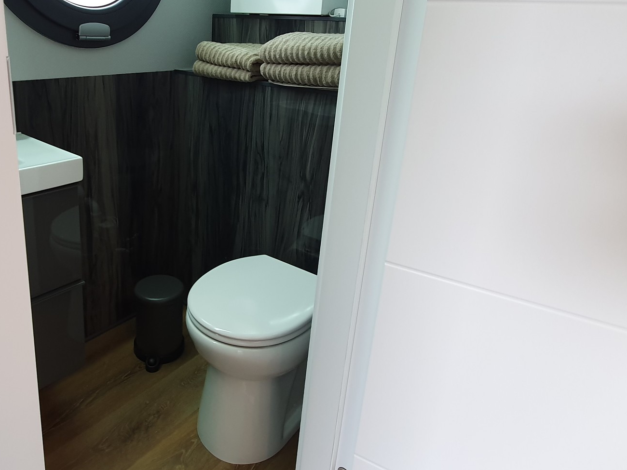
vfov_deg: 53.9
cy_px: 161
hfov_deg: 67.9
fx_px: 453
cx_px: 222
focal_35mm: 25
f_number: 2.2
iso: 125
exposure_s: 1/50
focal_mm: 1.8
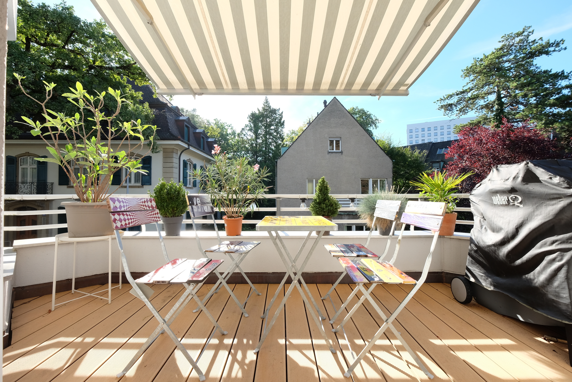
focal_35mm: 15
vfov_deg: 77.3
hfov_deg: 100.4
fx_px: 238
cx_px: 286
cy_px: 191
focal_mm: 10
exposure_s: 1/240
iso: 400
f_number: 5.6
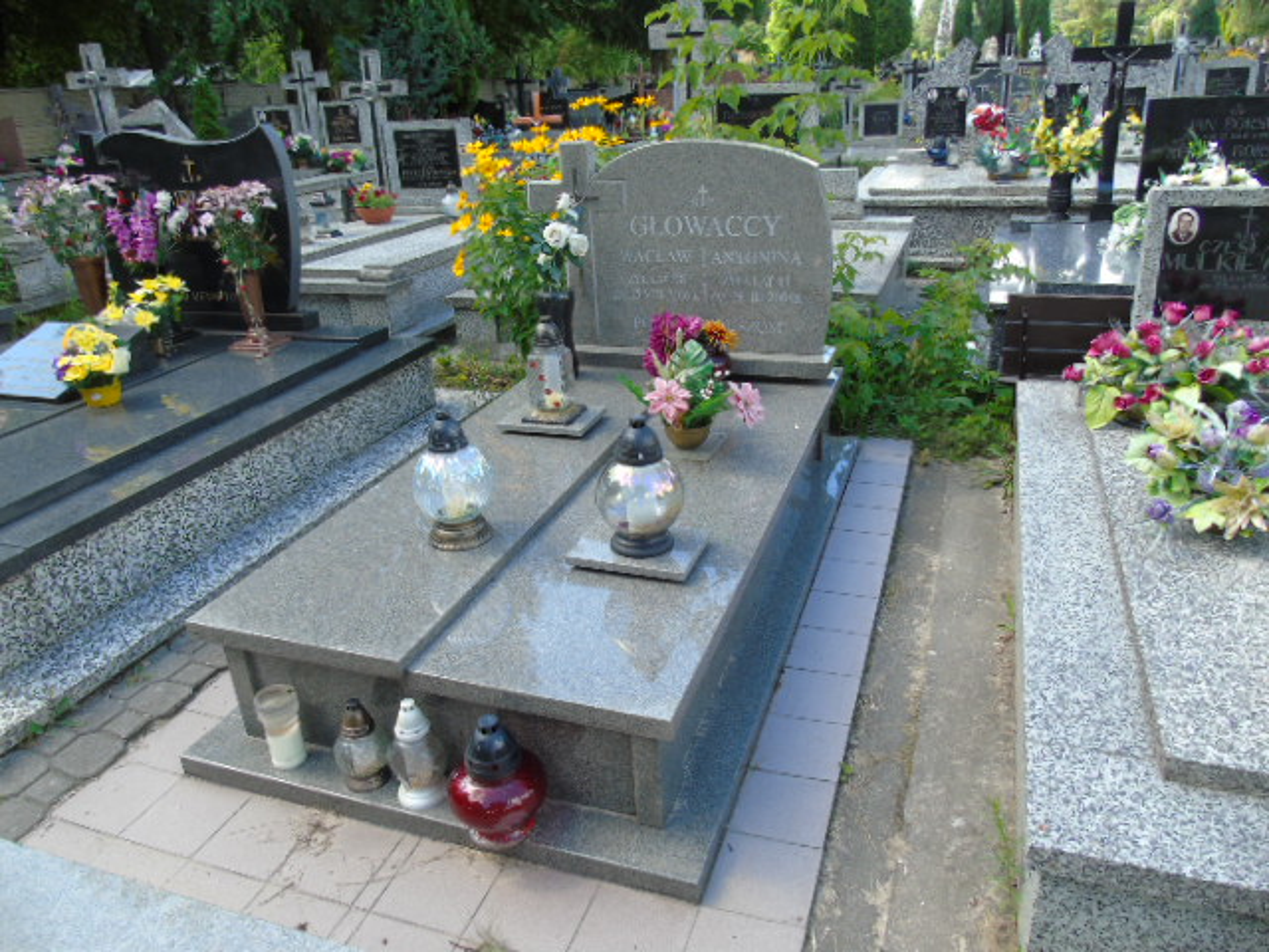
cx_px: 634
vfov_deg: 54.9
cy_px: 476
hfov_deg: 69.4
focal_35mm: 25
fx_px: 916
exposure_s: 1/125
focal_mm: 4.4
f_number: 3.4
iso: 80
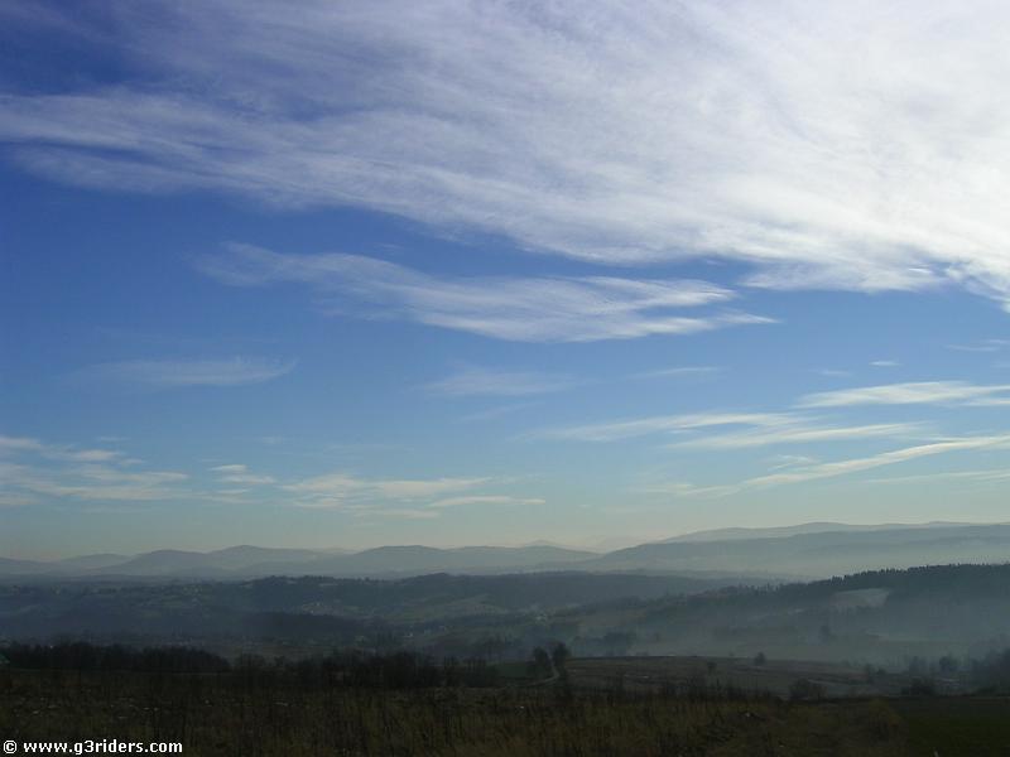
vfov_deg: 39.7
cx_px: 505
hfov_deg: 51.4
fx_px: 1050
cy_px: 378
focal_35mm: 36
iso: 50
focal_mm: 5.6
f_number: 4.8
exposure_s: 1/858
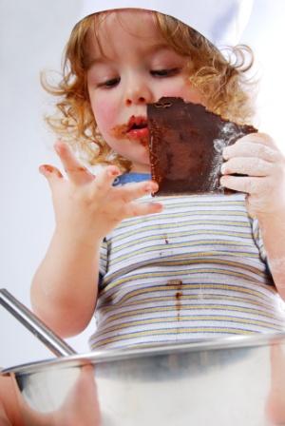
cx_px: 142
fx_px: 852
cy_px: 213
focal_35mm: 72
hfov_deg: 19.0
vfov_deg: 28.0
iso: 100
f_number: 11
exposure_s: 1/160
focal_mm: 48
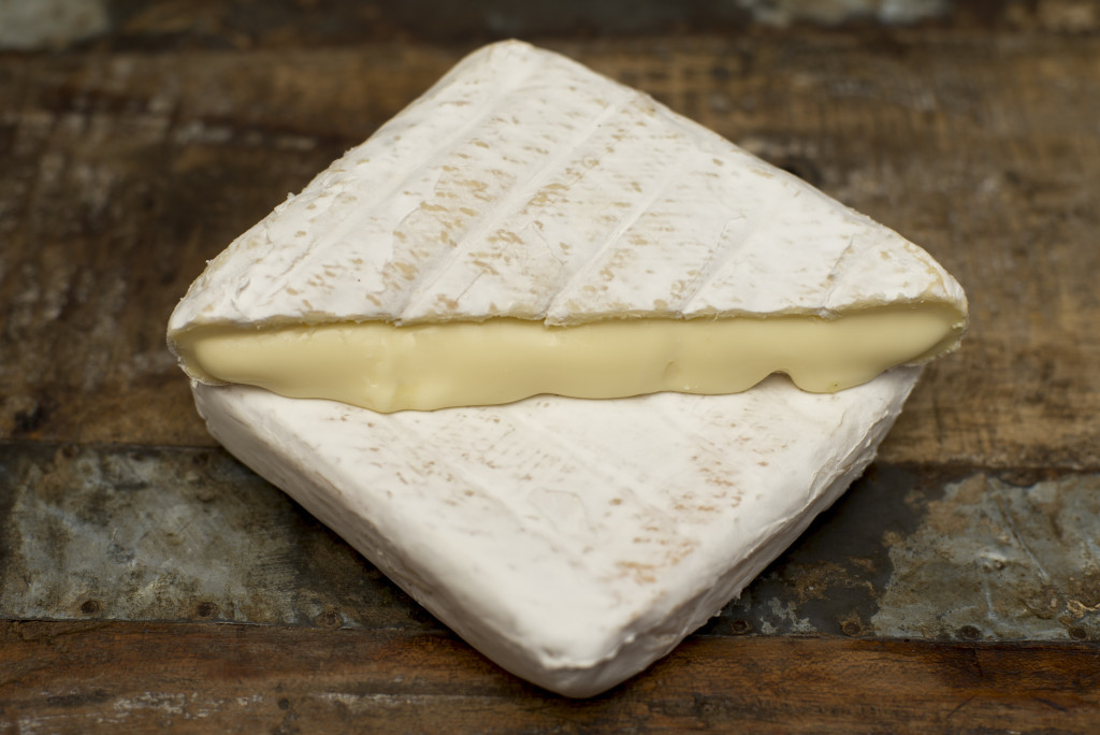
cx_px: 550
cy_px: 368
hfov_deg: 34.5
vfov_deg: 23.4
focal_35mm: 58
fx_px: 1773
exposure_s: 1/125
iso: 100
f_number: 5.6
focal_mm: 58
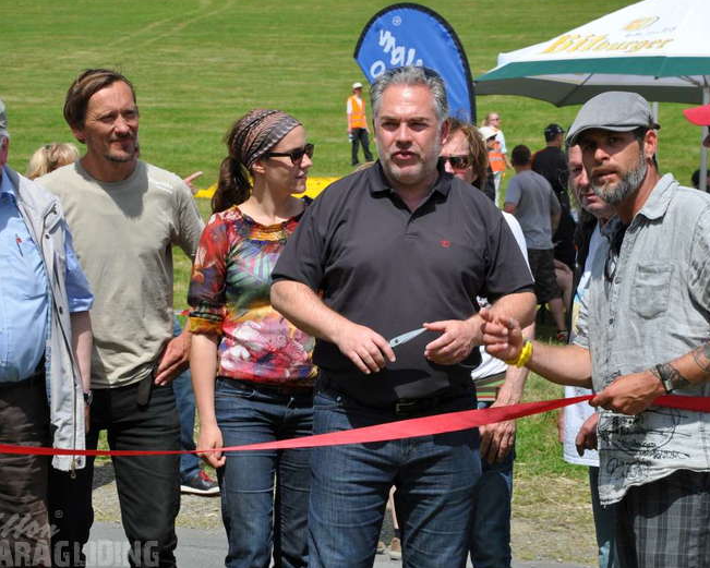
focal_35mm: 106
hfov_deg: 18.1
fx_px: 2228
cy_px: 283
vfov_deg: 14.5
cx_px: 361
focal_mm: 62
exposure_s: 1/400
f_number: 10
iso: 200
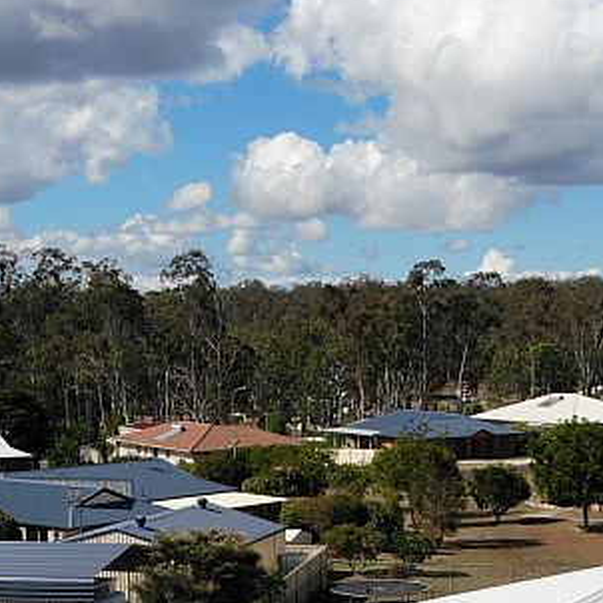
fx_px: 1419
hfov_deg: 23.9
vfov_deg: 22.9
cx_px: 365
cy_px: 623
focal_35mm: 72
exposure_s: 1/1596
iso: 101
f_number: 2.8
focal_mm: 4.5
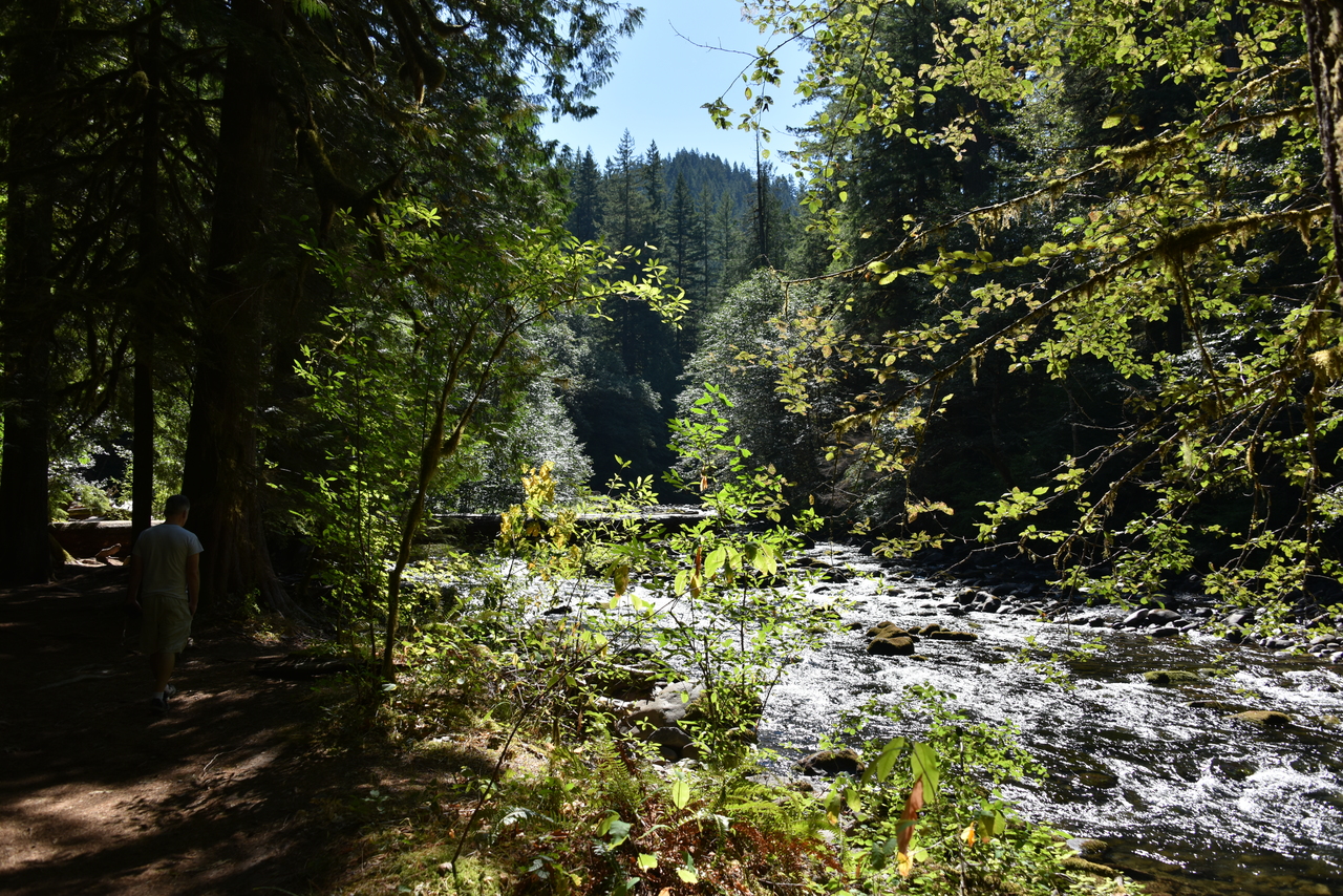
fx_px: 1045
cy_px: 448
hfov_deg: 65.5
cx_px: 672
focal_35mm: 28
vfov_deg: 46.4
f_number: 7.1
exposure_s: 1/200
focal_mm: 28
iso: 100
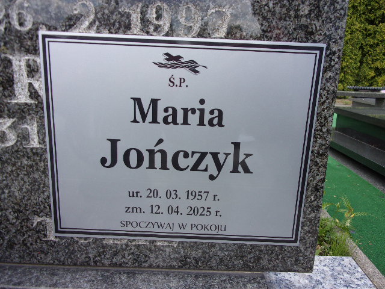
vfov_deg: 49.7
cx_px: 192
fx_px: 311
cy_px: 144
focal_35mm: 28
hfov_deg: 63.4
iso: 80
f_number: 3.9
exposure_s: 1/240
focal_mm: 5.1
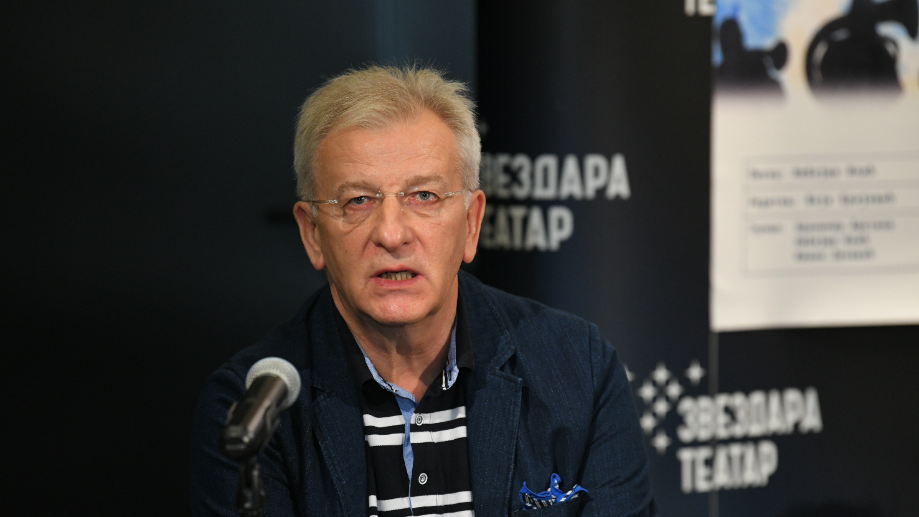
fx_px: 5044
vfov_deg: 5.9
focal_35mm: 207
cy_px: 328
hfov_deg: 10.4
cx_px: 444
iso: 2500
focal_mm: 180
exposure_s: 1/160
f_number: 4
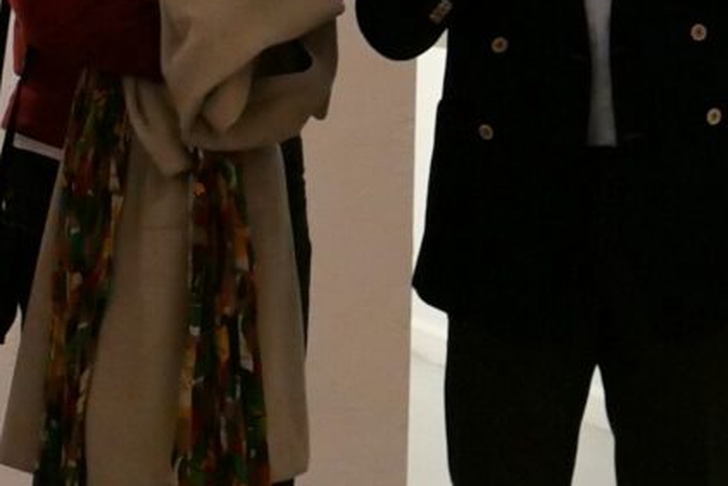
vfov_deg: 6.9
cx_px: -207
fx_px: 4047
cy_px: 152
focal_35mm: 200
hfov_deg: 10.1
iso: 1600
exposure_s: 1/125
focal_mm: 14.8
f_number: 2.8
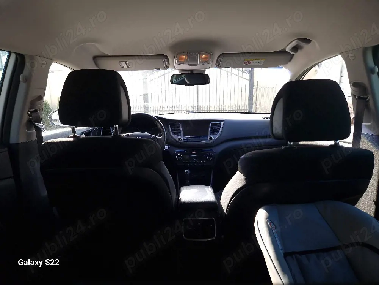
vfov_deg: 58.9
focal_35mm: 23
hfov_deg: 73.9
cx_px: 190
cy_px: 142
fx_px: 252
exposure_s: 1/139
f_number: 1.8
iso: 50
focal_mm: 5.4
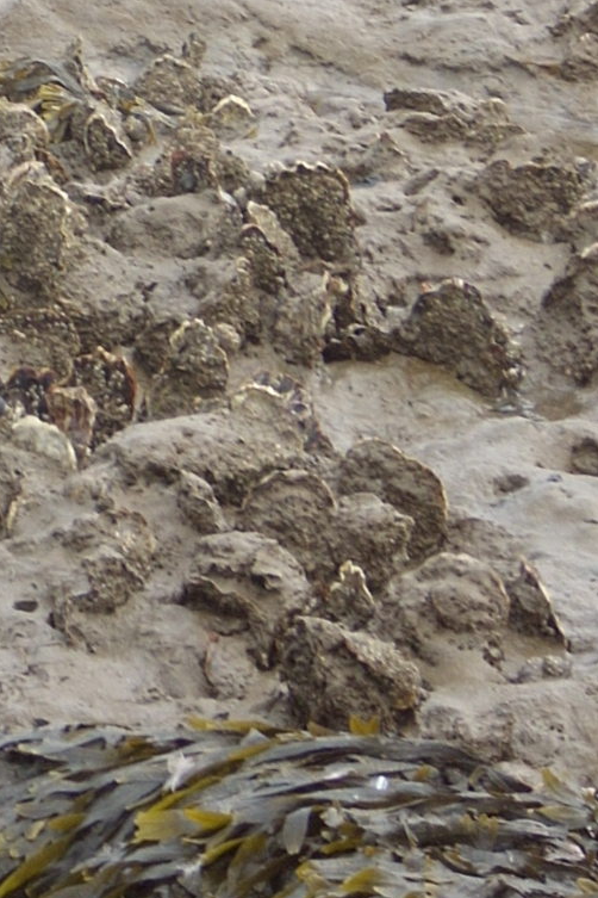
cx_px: -162
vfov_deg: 6.5
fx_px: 7773
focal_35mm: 312
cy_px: -278
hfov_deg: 4.4
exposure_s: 1/71.3
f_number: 5.2
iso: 64
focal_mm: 18.6
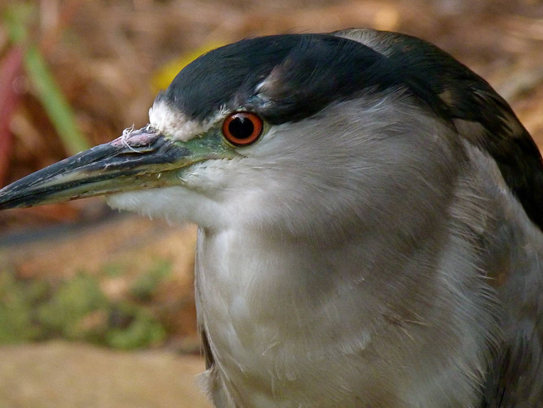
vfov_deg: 1.6
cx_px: 227
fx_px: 14871
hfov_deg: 2.1
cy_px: 208
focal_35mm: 948
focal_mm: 108
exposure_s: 1/250
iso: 400
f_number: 5.2
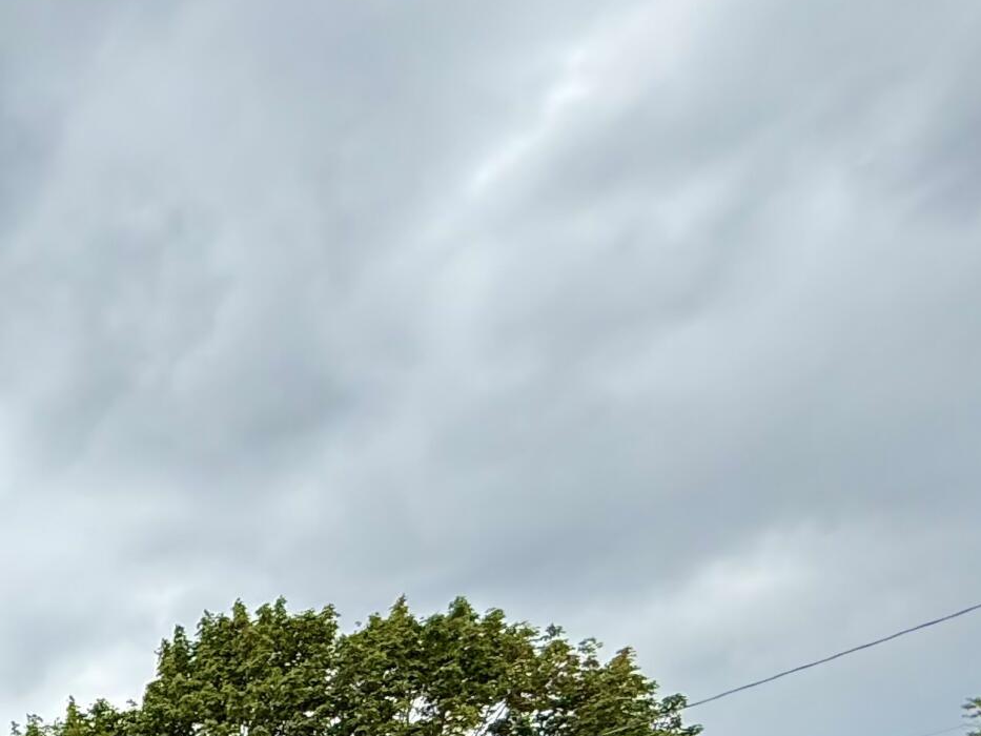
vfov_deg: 25.5
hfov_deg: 27.7
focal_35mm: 45
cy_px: 1060
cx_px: -509
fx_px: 1275
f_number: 2.2
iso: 64
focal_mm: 2.22
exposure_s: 1/672
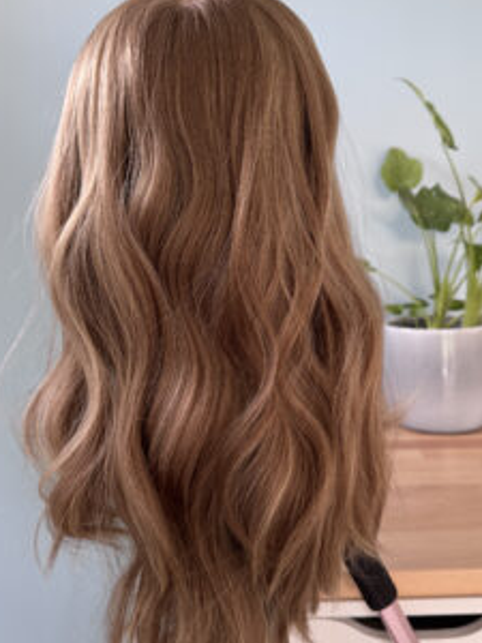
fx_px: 594
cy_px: 317
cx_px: 291
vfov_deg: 56.8
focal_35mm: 32
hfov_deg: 43.9
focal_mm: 6.76
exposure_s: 1/61
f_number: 1.78
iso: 200
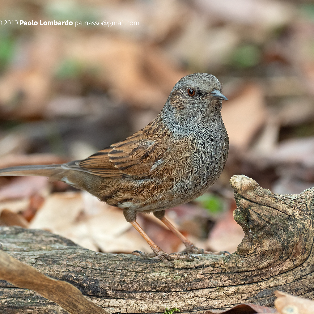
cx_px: 185
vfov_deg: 2.5
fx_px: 7286
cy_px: 157
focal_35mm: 710
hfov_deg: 2.5
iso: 640
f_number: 4.5
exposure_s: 1/250
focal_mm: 300
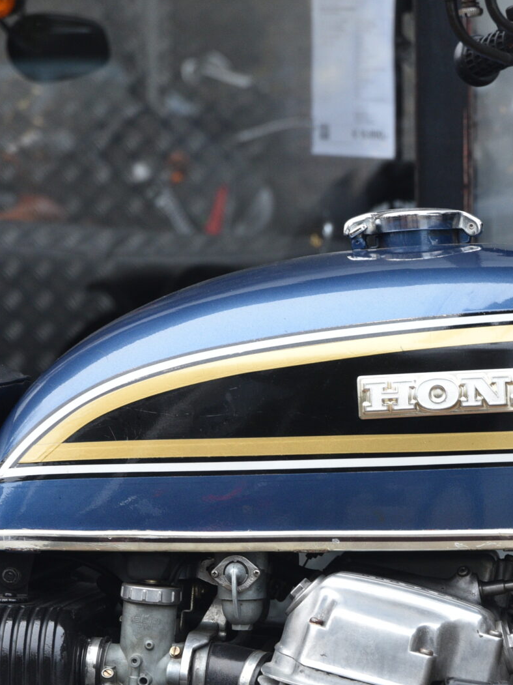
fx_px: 3241
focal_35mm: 164
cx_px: 527
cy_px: 619
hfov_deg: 9.0
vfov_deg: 12.0
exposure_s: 1/100
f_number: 5
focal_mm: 70
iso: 1000
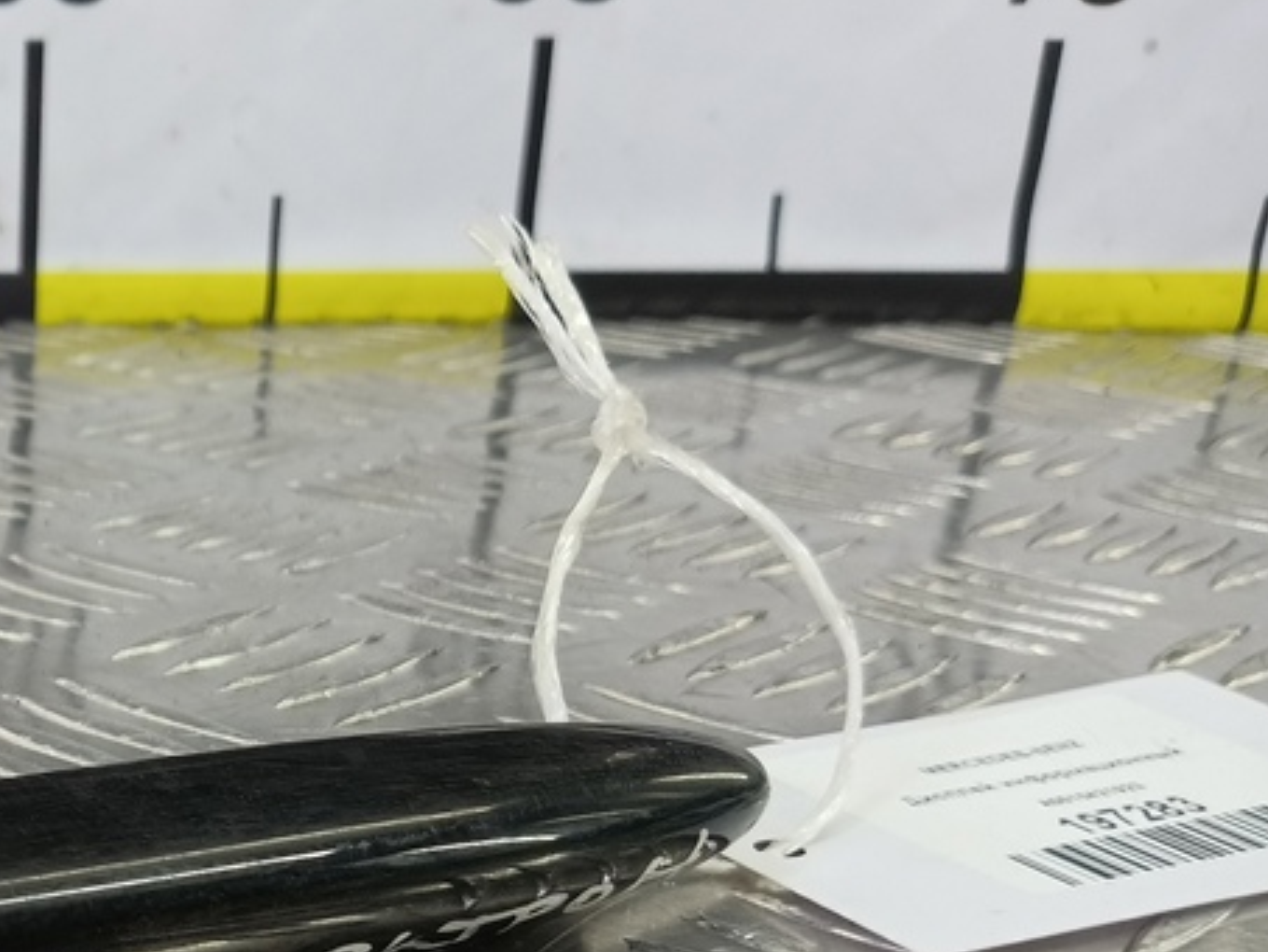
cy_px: 924
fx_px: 1905
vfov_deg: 26.7
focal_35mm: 52
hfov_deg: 32.3
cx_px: -134
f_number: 1.6
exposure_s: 1/50
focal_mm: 4.11
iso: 147
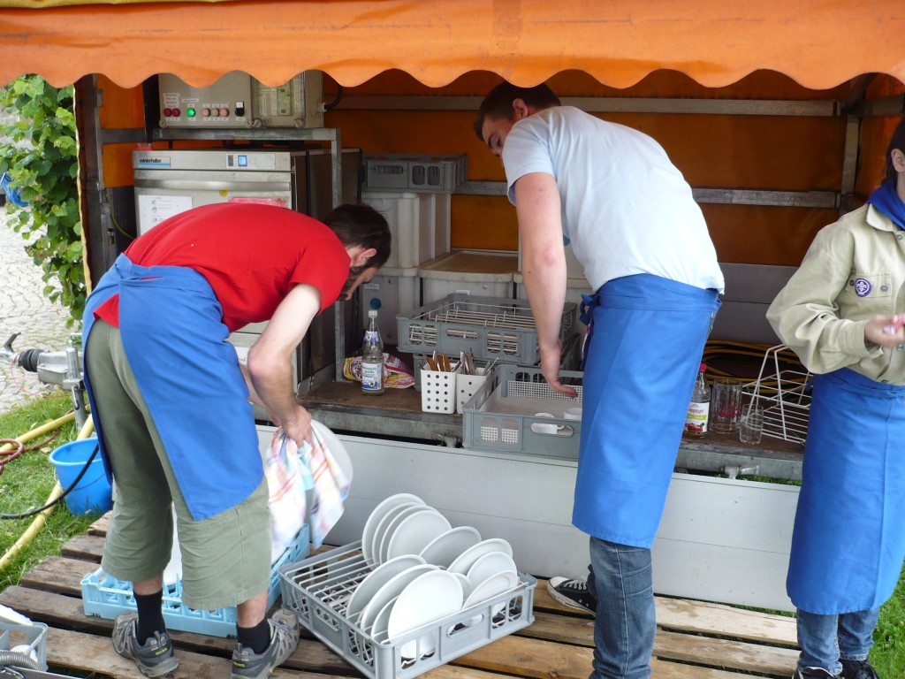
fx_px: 915
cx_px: 452
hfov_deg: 52.6
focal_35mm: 35
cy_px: 340
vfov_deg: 40.7
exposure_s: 1/80
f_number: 2.8
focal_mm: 5.8
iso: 100
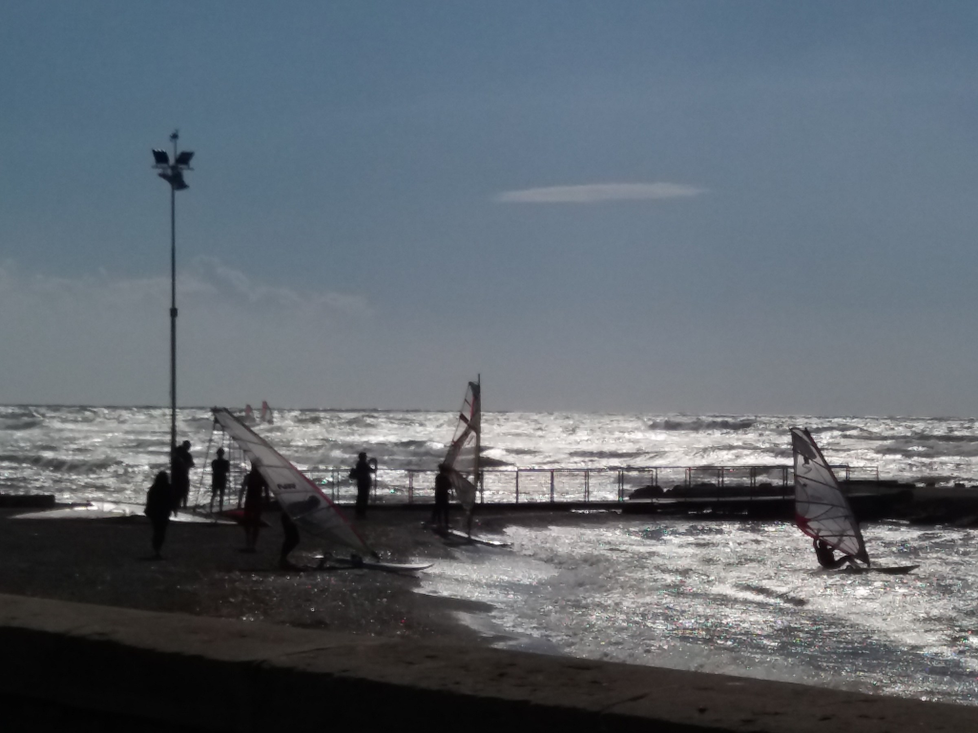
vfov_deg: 49.7
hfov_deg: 63.4
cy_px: 366
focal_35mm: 28
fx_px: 791
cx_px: 489
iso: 80
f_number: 1.9
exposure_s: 1/15612
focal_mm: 3.7
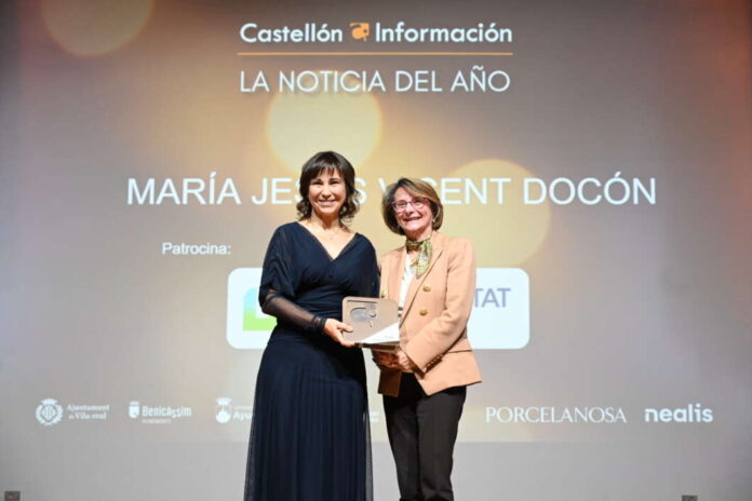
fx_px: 1211
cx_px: 376
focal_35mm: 58
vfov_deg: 23.4
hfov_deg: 34.5
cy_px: 250
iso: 3200
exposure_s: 1/250
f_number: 4
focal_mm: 58
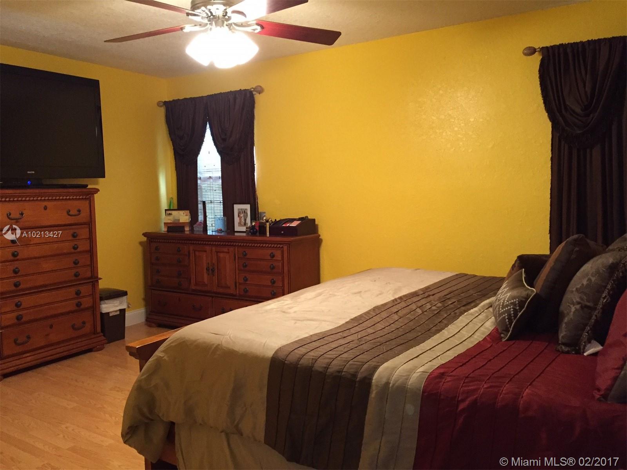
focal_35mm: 29
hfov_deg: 61.7
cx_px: 314
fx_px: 525
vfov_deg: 48.2
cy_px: 235
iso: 250
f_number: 2.2
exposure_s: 1/30
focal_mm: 4.15
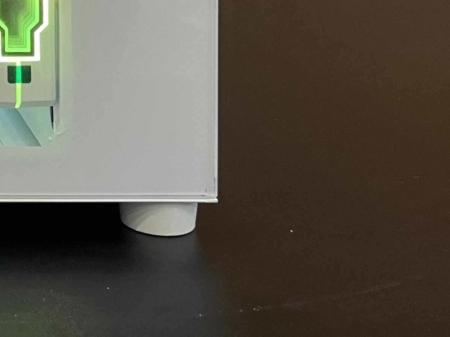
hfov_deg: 19.6
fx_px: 1144
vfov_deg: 15.3
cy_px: -197
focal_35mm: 88
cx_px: -207
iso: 160
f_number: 1.6
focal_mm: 4.2
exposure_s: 1/60
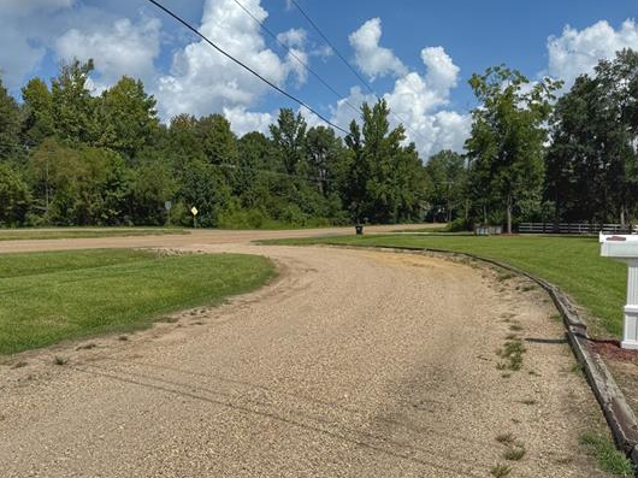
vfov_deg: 48.2
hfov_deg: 61.5
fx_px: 534
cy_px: 248
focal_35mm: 29
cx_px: 279
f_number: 1.78
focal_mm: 6.76
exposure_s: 1/9091
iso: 80
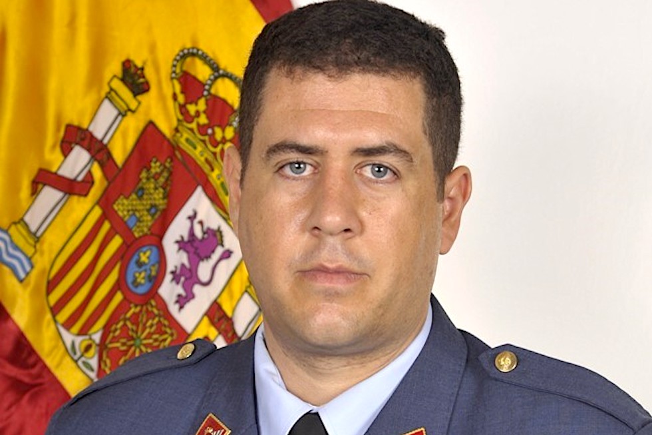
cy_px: 218
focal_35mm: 60
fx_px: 1086
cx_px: 326
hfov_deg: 33.4
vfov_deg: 22.6
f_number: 6.3
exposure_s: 1/250
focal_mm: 60
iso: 250
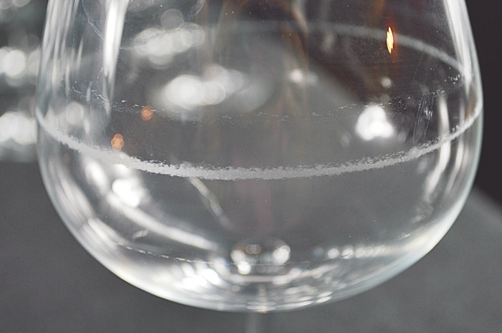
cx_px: 251
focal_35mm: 57
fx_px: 794
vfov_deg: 23.7
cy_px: 166
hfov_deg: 35.1
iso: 400
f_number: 5
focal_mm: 38
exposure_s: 1/80
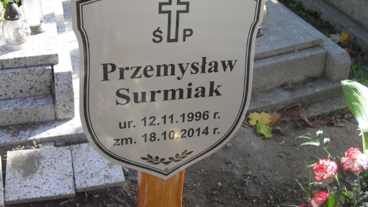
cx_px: 187
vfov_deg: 30.4
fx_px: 381
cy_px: 108
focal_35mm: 39
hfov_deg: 51.6
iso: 100
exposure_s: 1/250
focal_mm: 6.3
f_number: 3.2
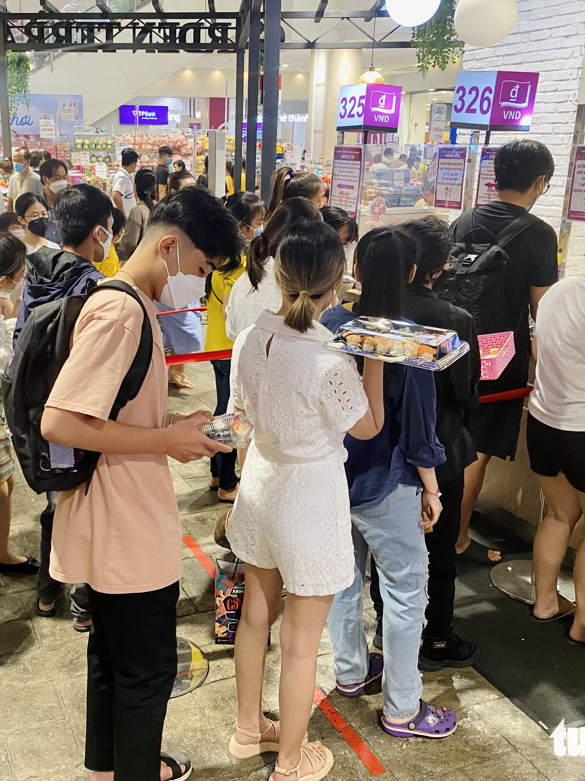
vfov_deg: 52.6
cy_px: 388
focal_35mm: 35
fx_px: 789
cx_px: 179
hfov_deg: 40.0
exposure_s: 1/50
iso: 200
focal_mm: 4.25
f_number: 1.8
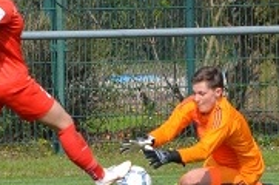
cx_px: 170
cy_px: 18
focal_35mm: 842
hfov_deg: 2.5
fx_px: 6514
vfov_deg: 1.6
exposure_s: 1/2000
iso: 400
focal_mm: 200
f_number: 8
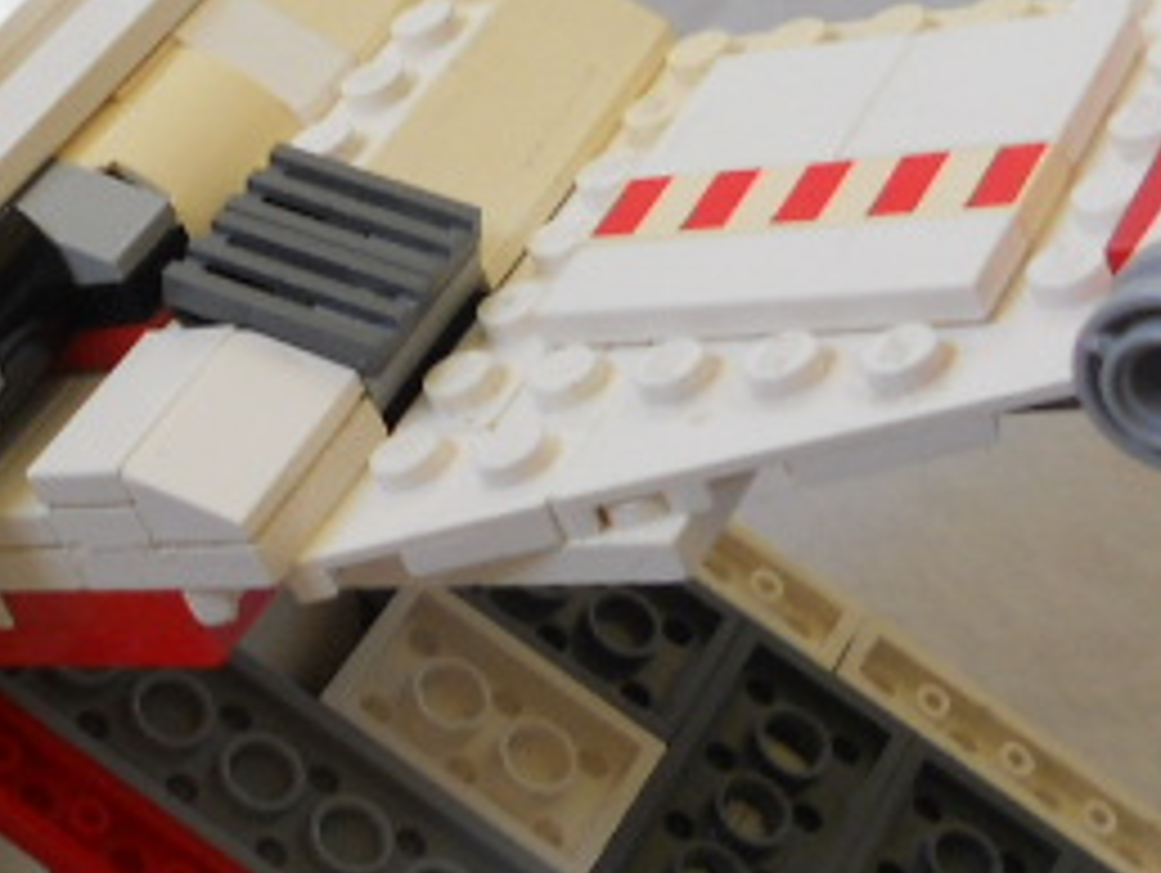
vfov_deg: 13.7
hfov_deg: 18.1
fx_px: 3592
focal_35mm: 107
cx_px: 140
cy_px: 58
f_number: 3.2
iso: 100
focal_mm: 4.9
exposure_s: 1/30
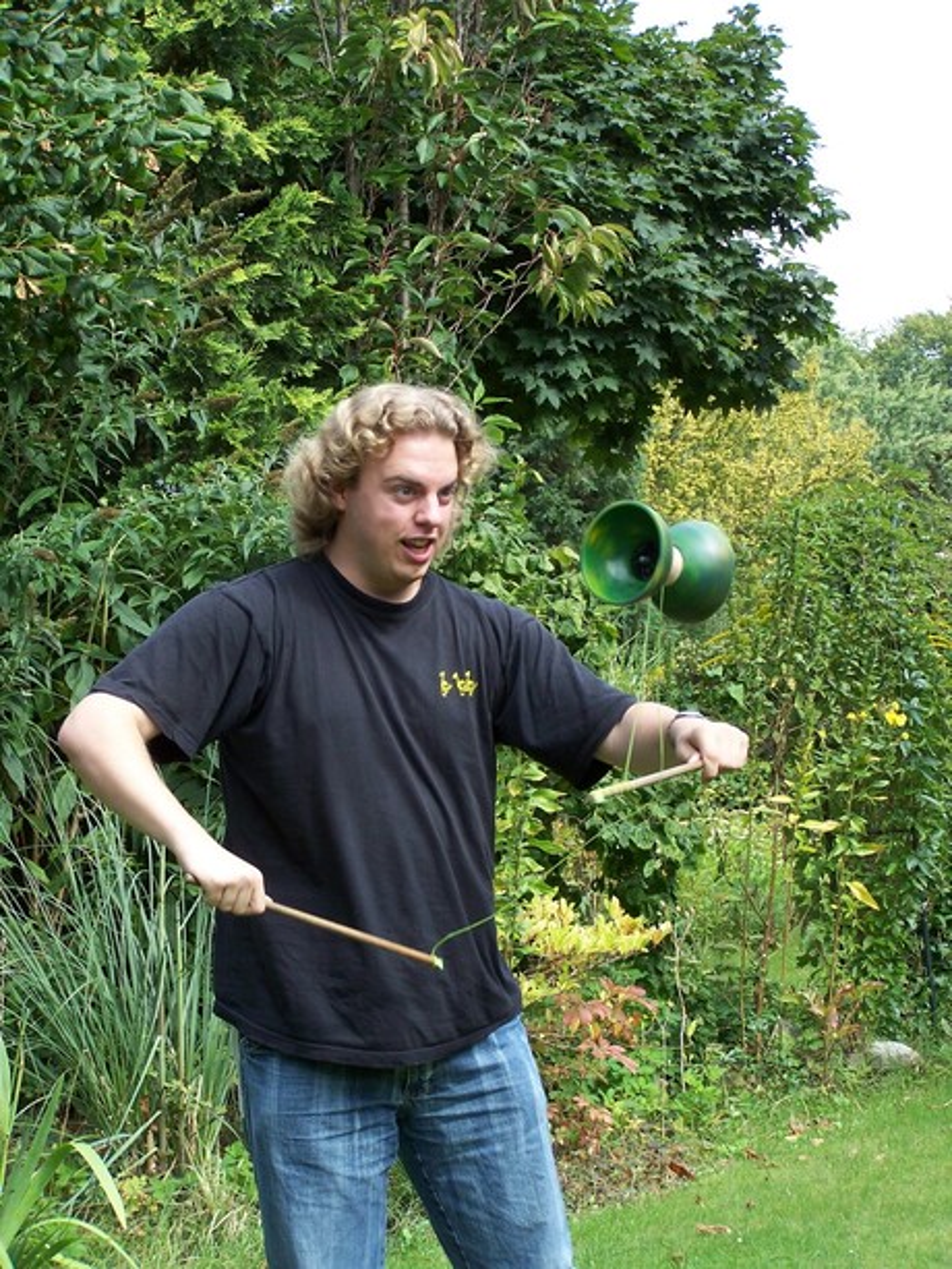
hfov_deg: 15.7
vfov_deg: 20.9
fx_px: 3446
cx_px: 476
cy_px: 634
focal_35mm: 94
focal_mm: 15.6
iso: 80
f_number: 3.2
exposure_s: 1/350
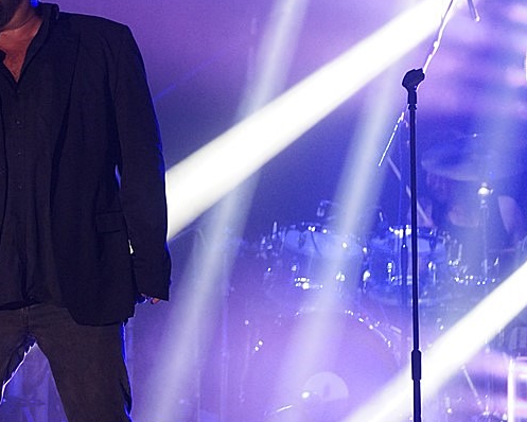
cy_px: 264
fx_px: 6787
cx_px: 27
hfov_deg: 4.4
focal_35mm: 435
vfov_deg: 3.6
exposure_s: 1/125
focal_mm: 150
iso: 1600
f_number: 5
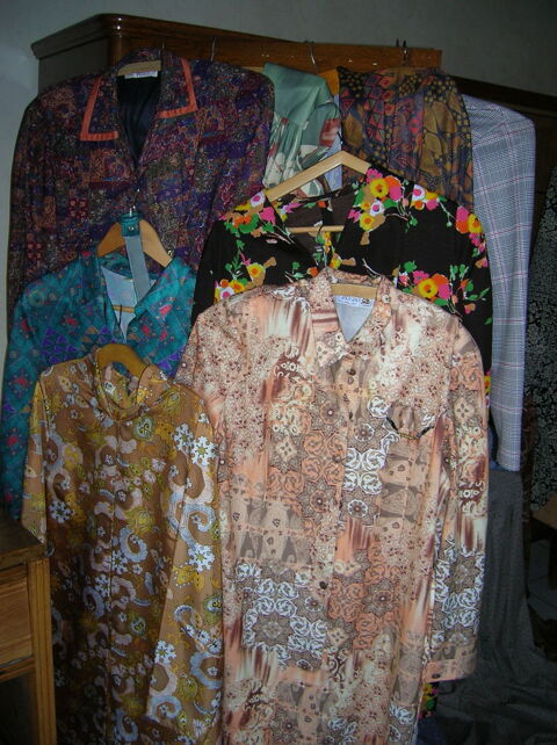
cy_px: 372
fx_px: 731
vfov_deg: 54.0
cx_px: 278
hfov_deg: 41.7
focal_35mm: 34
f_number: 2.9
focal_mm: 5.7
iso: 50
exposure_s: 1/60.1
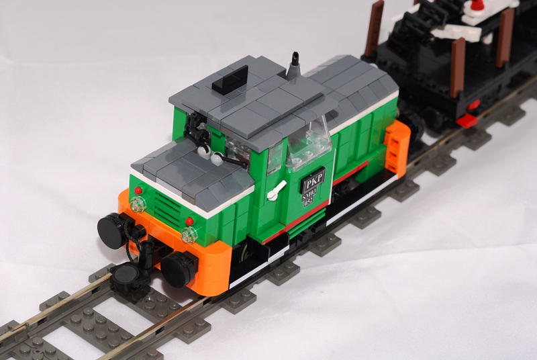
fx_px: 1905
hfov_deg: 16.0
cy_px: 180
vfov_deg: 10.8
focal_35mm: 128
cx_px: 268
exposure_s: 1/90
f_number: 8
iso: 320
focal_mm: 85
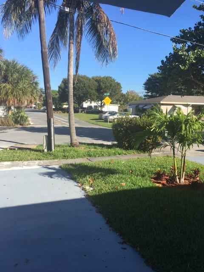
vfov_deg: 61.7
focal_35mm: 29
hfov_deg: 48.2
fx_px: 228
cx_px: 102
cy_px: 136
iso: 25
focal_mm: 4.15
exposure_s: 1/999
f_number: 2.2
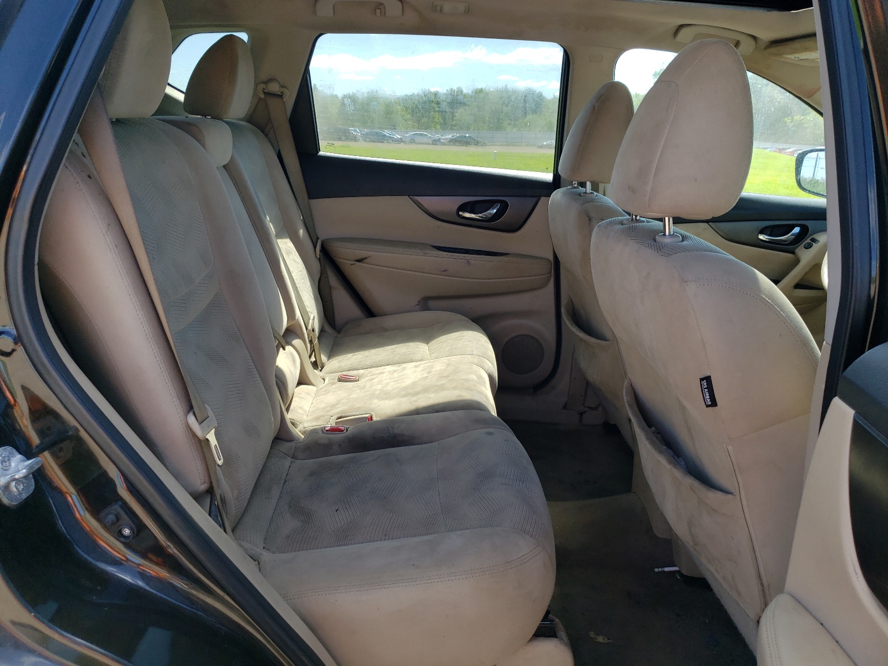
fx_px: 667
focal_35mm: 26
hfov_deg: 67.3
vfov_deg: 53.1
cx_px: 444
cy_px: 333
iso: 50
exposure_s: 1/556
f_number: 1.5
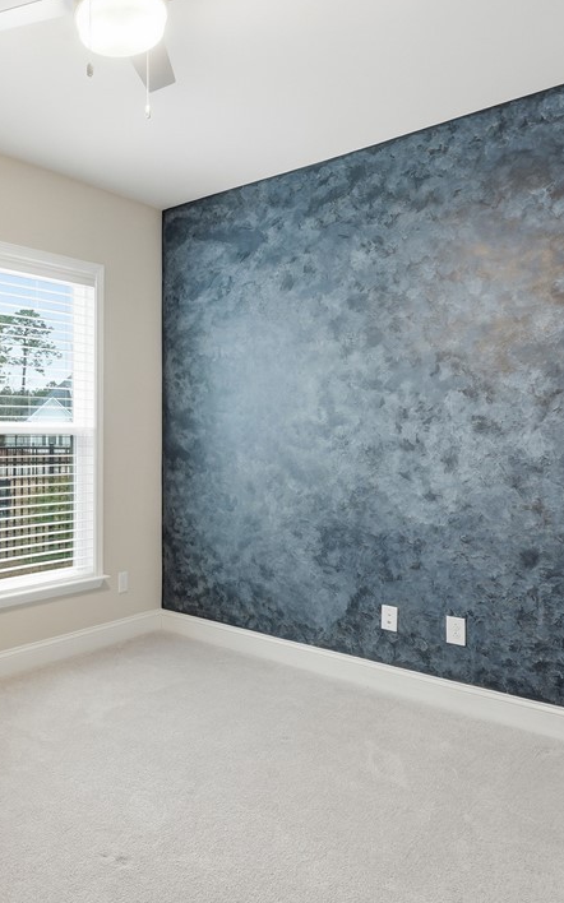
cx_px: 71
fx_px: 615
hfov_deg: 45.3
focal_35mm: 25
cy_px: 446
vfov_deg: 72.6
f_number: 8
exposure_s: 1/50
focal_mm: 16
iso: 320
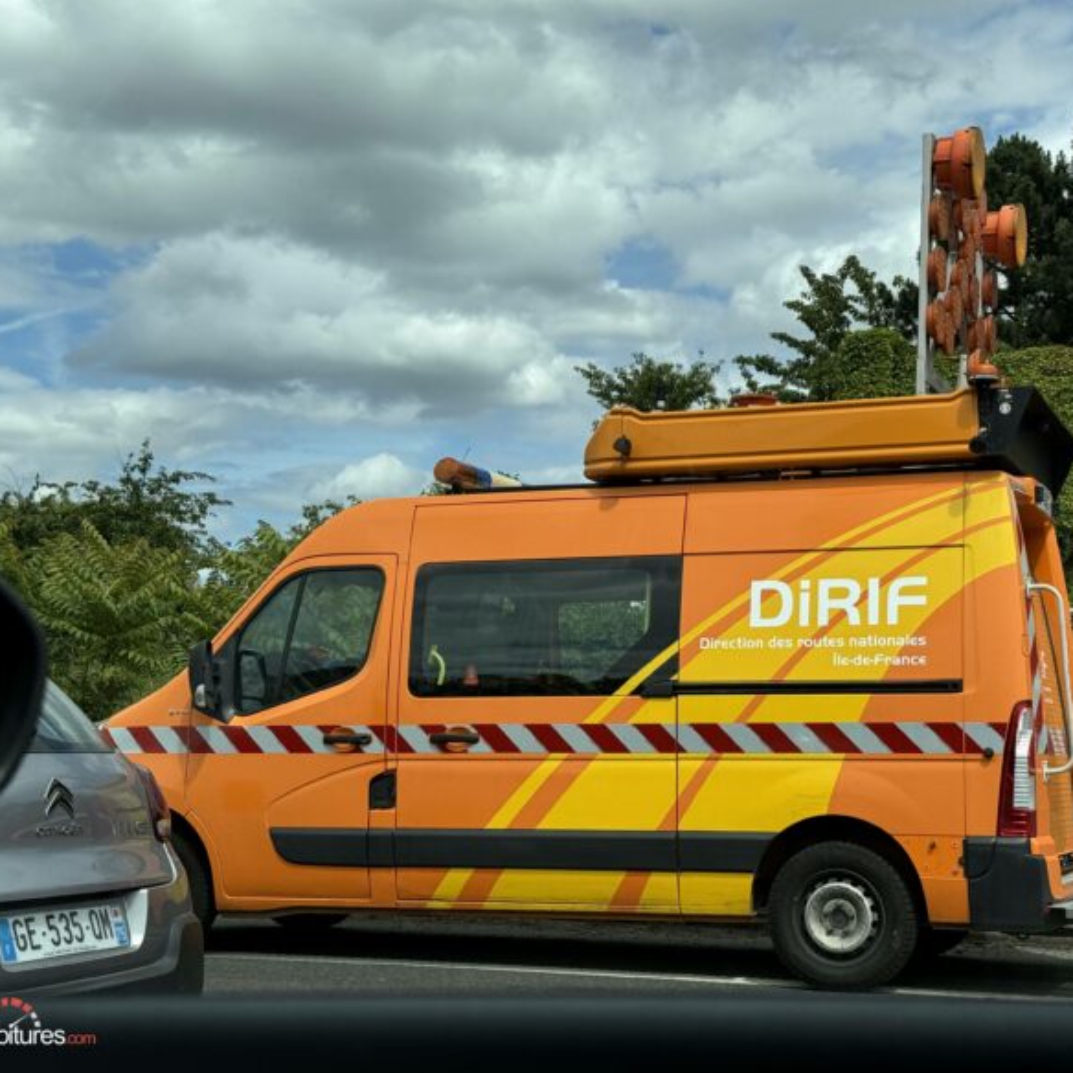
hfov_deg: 30.0
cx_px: 626
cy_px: 539
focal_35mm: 57
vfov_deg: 30.0
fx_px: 1999
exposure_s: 1/4608
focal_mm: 6.76
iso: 64
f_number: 1.78
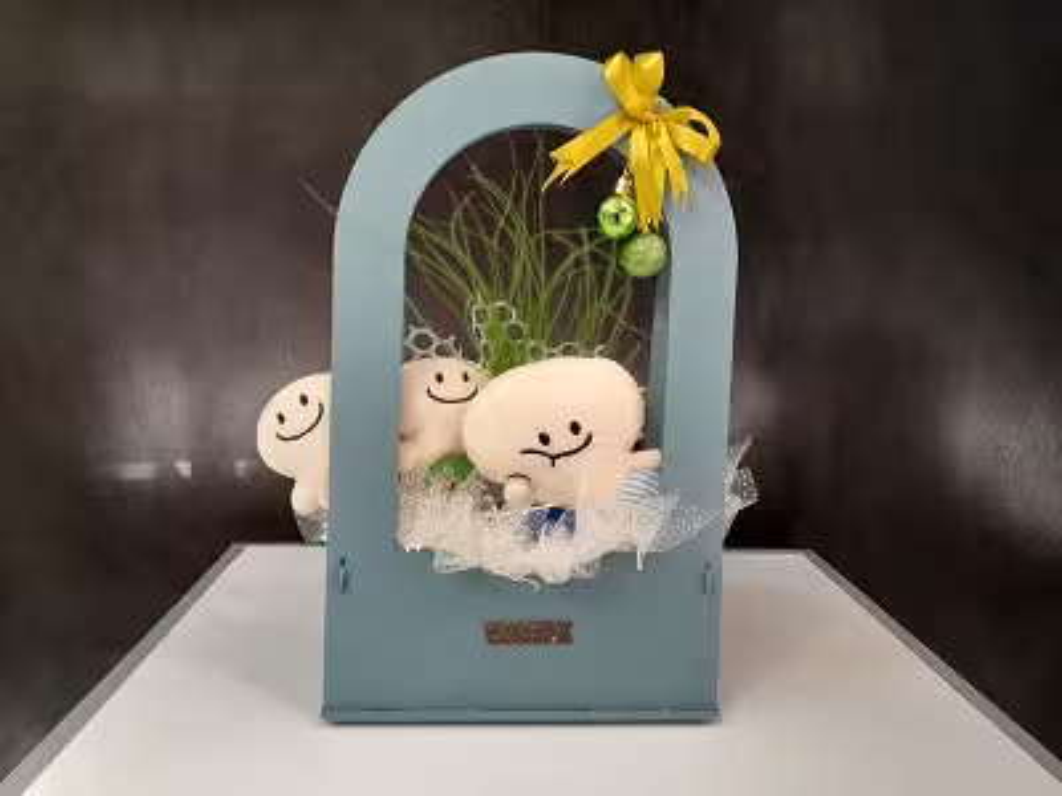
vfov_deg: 53.1
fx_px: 798
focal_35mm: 26
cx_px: 531
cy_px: 398
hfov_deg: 67.3
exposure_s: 1/50
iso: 160
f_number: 1.8
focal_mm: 3.98
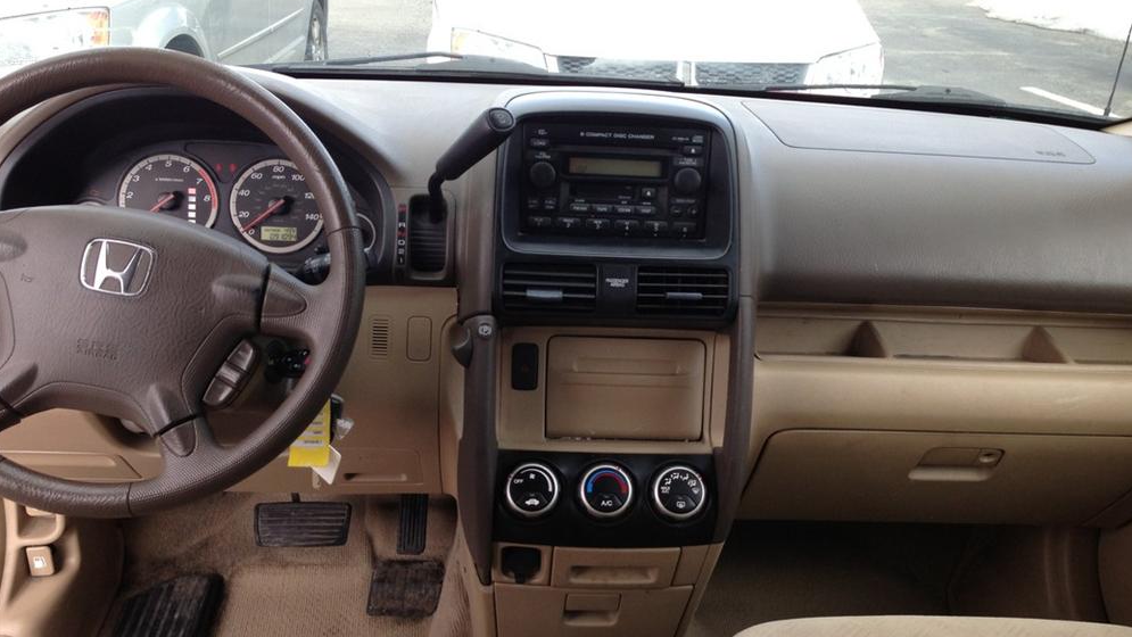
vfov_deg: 32.0
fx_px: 1111
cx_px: 578
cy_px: 364
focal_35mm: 37
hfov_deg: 54.0
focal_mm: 4.13
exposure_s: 1/156
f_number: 2.4
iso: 50
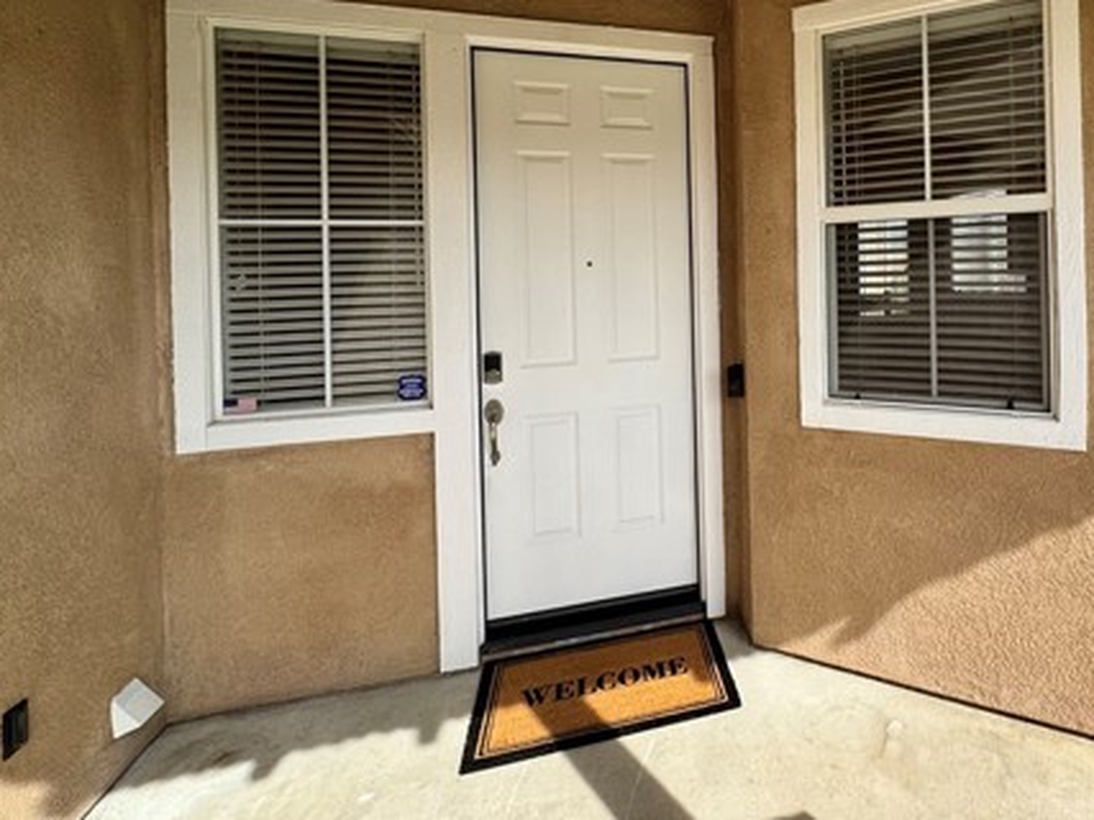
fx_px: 663
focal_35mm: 21
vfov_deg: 61.7
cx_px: 804
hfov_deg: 74.1
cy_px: 266
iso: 40
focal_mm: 2.22
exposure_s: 1/840
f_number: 2.2
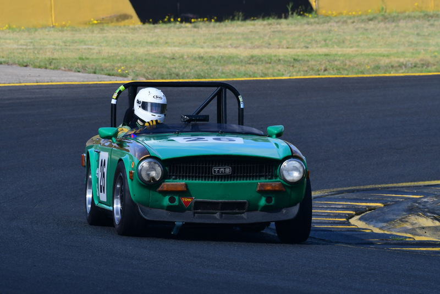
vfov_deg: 2.7
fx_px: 6235
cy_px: 147
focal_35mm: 510
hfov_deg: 4.0
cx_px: 220
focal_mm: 340
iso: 400
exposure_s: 1/640
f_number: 10
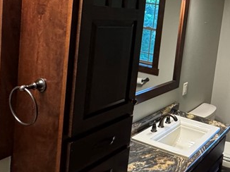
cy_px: 48
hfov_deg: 38.8
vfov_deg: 32.4
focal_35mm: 44
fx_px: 292
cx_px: 222
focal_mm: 2.22
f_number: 2.2
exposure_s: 1/60
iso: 320
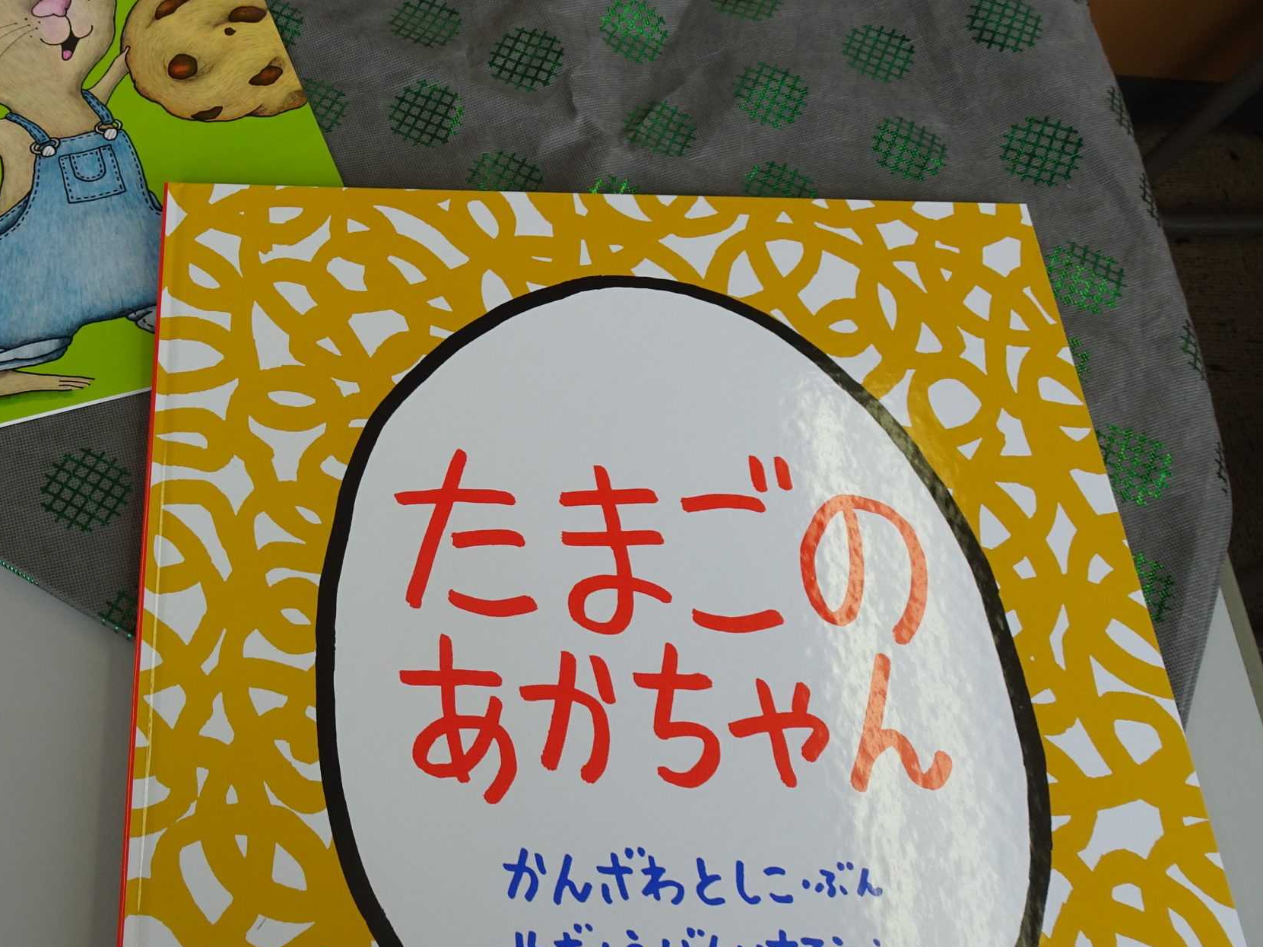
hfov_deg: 48.0
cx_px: 295
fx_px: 1350
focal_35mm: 37
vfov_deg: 38.5
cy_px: 378
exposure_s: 1/50
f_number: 3.5
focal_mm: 4.1
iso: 80
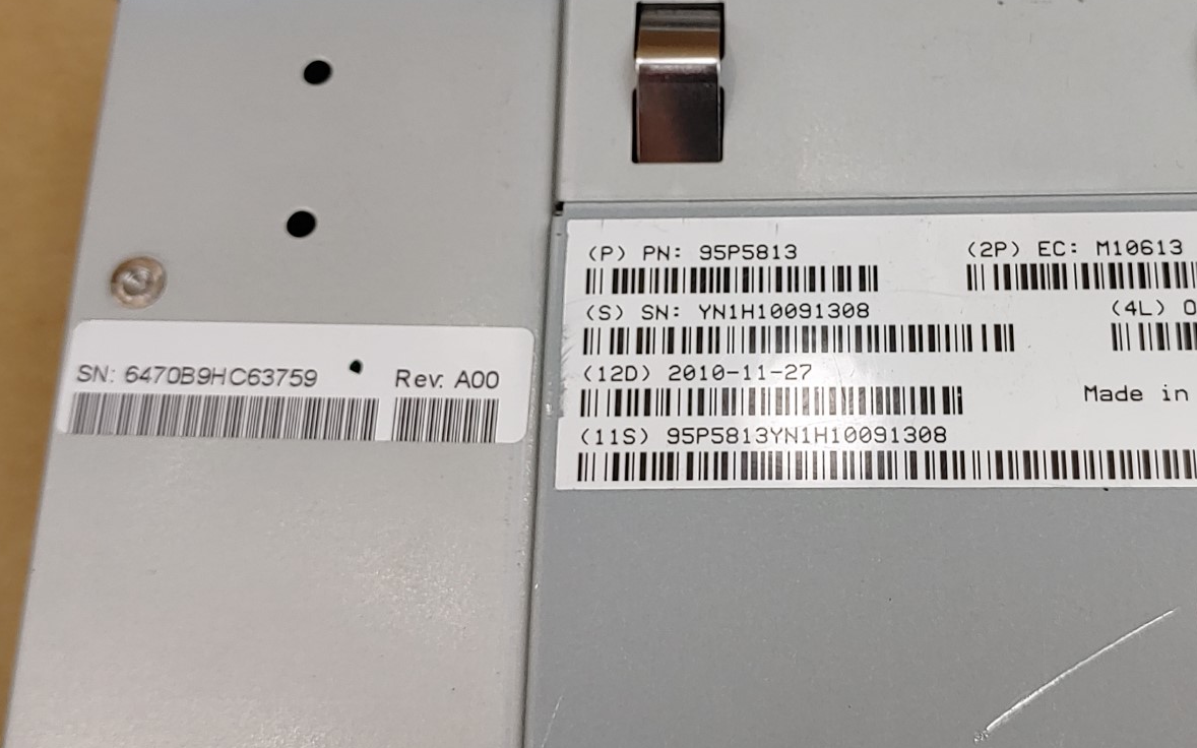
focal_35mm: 57
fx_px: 1859
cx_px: 731
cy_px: 308
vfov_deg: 22.7
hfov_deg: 35.5
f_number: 1.8
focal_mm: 4.36
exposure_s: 1/284
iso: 50
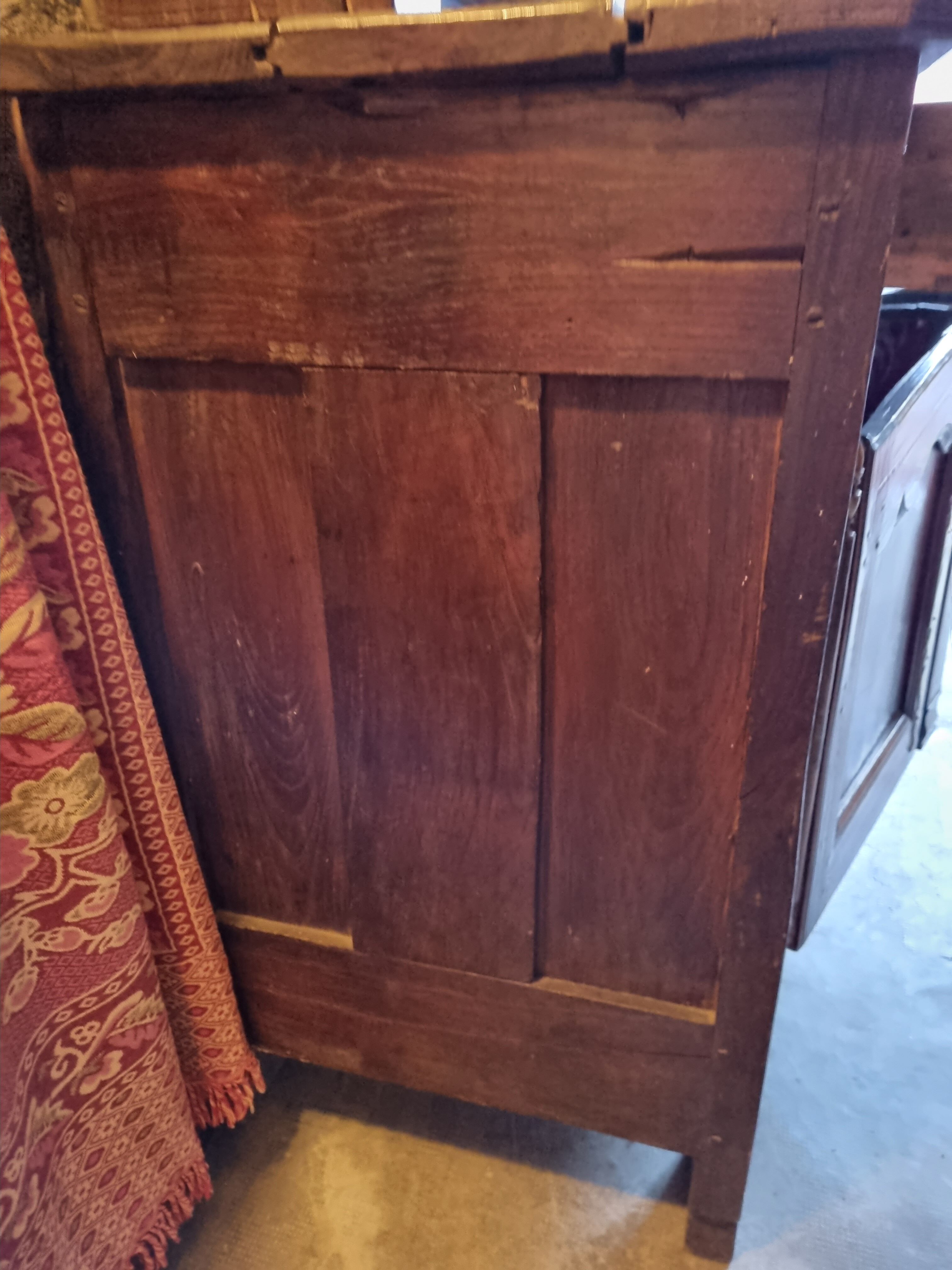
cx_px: 476
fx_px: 953
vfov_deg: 67.3
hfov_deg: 53.1
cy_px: 635
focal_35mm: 26
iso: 1250
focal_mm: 5.4
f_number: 1.8
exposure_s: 1/14
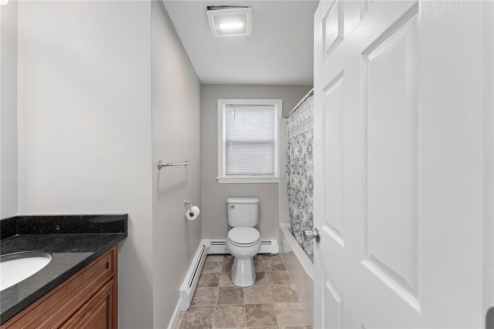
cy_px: 164
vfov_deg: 81.2
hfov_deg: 104.3
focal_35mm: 14
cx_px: 247
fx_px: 192
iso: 250
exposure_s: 1/6
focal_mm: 14
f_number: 7.1
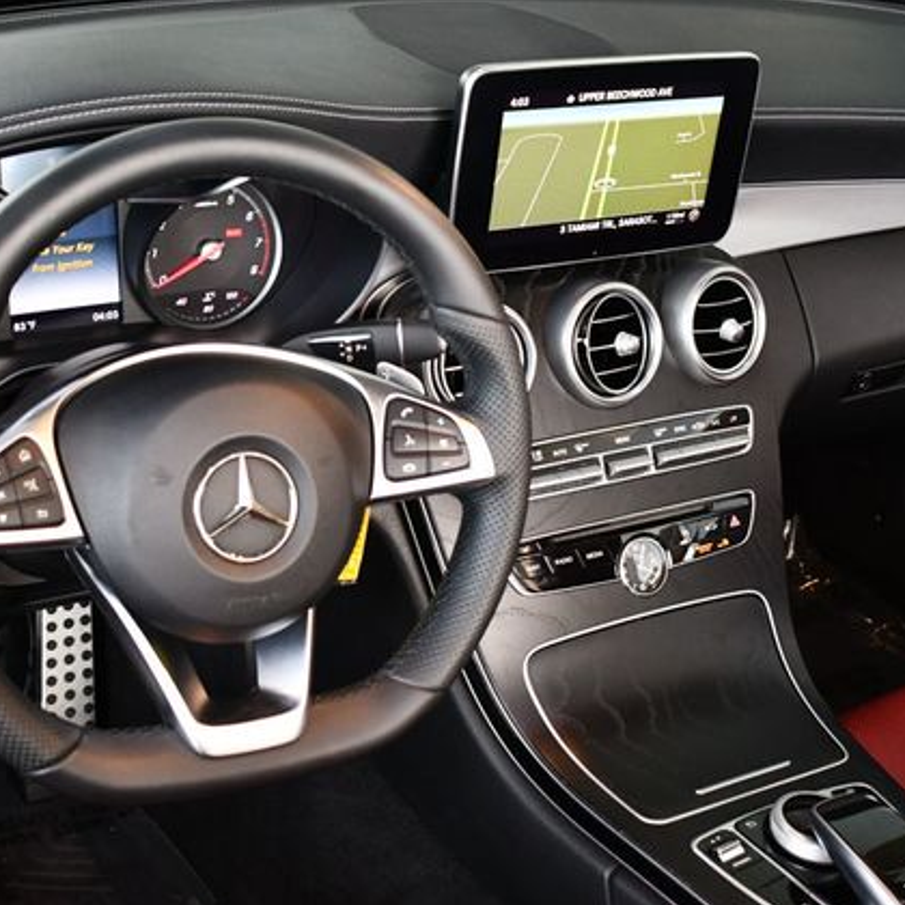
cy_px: 457
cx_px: 334
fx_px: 1686
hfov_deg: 29.9
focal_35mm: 57
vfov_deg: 30.0
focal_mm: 22
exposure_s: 1/125
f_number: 3.8
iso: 1400
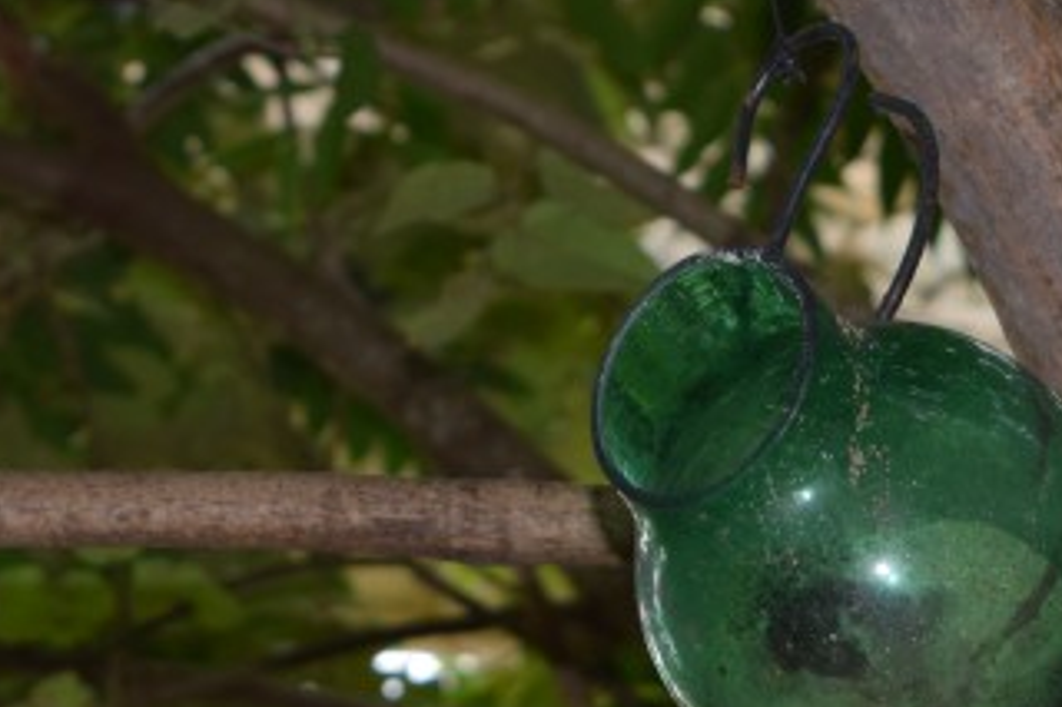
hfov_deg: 7.8
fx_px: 7772
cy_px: 634
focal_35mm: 264
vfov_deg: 5.2
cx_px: 199
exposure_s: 1/160
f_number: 6.3
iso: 100
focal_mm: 55
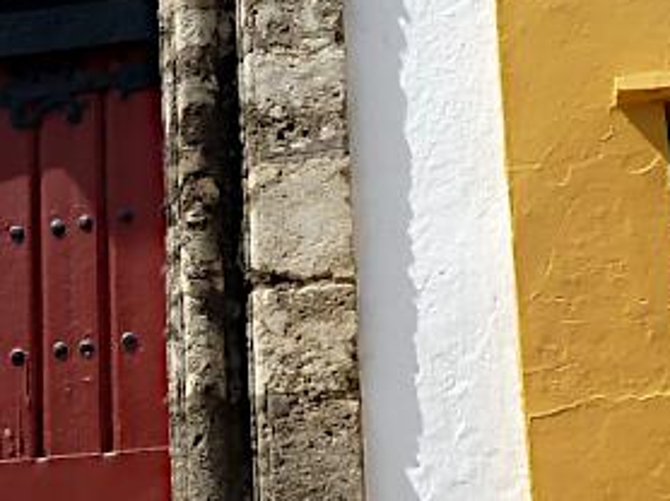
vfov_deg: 13.7
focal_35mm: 108
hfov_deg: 17.5
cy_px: 260
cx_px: -104
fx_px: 2089
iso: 80
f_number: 4.5
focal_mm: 4.1
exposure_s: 1/400
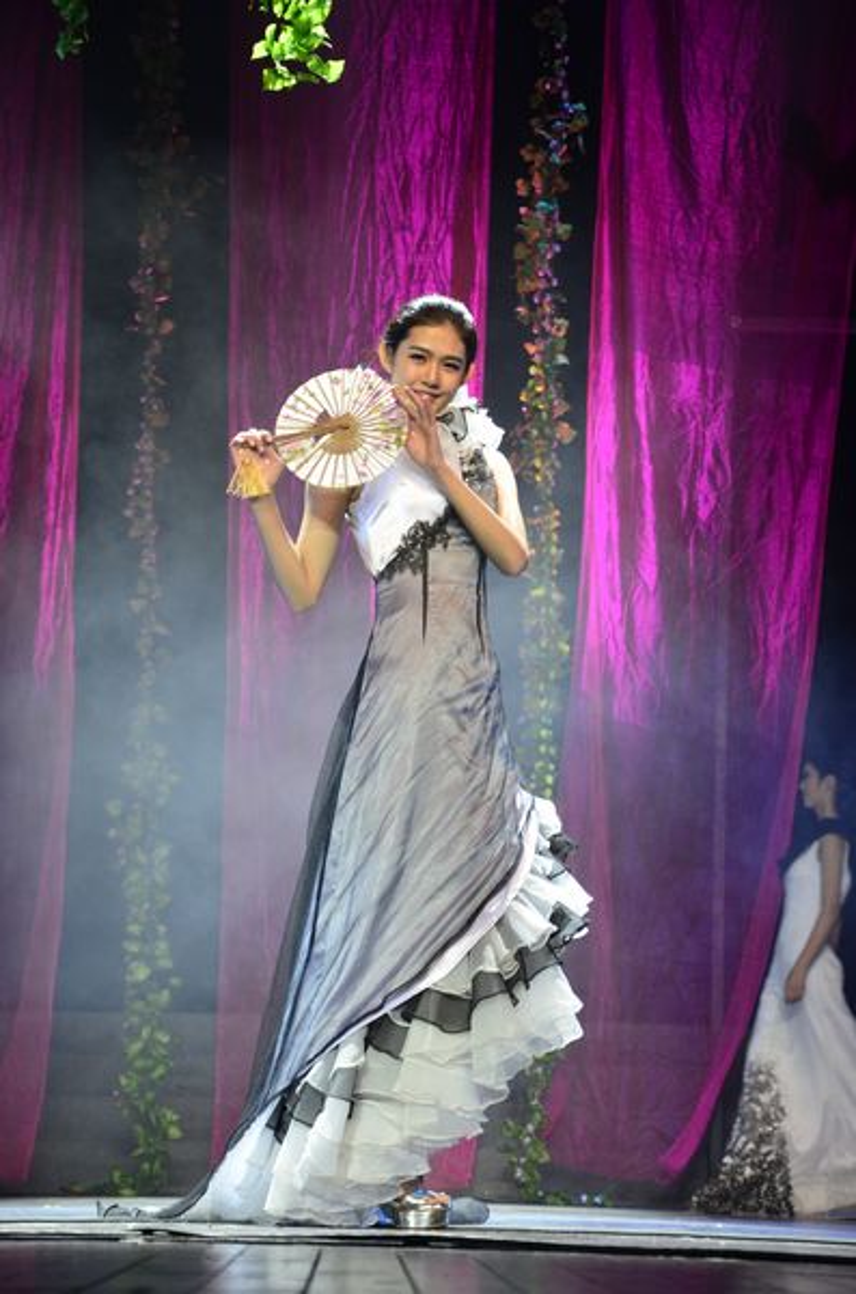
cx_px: 428
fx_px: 4033
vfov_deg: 18.2
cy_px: 647
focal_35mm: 112
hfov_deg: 12.1
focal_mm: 75
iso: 800
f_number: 5.3
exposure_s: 1/60
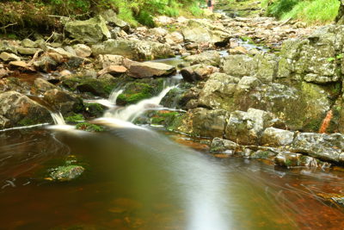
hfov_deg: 35.0
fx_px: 545
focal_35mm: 57
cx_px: 172
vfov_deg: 23.8
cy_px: 115
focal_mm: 38
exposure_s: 10
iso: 100
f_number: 22
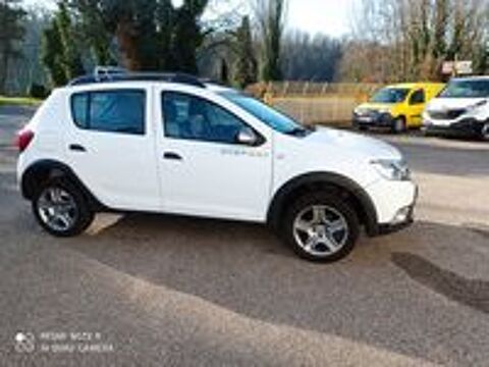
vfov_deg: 49.7
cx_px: 244
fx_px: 396
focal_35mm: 28
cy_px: 184
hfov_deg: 63.4
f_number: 1.79
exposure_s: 1/1517
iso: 100
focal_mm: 4.7
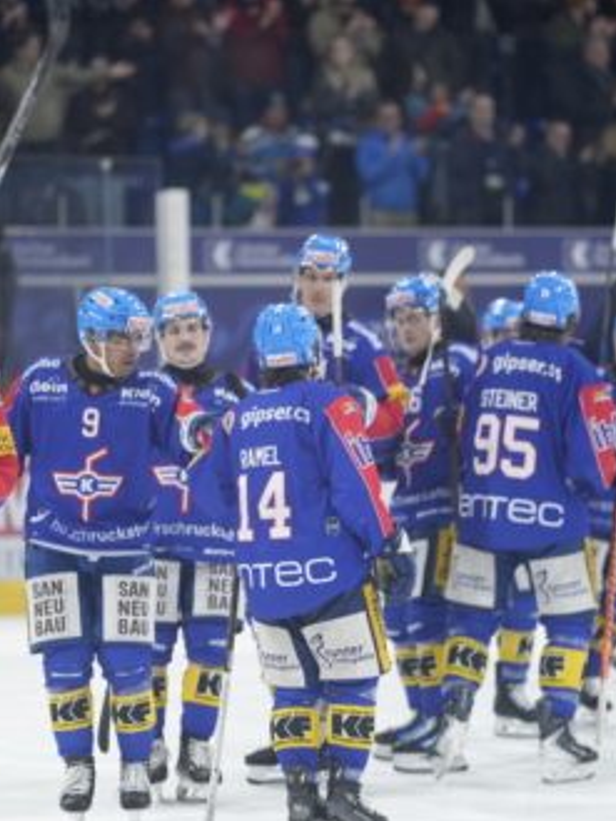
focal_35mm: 197
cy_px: 413
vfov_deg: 10.0
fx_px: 4671
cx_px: 262
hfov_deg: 7.5
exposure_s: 1/2000
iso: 1600
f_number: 1.8
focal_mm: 135
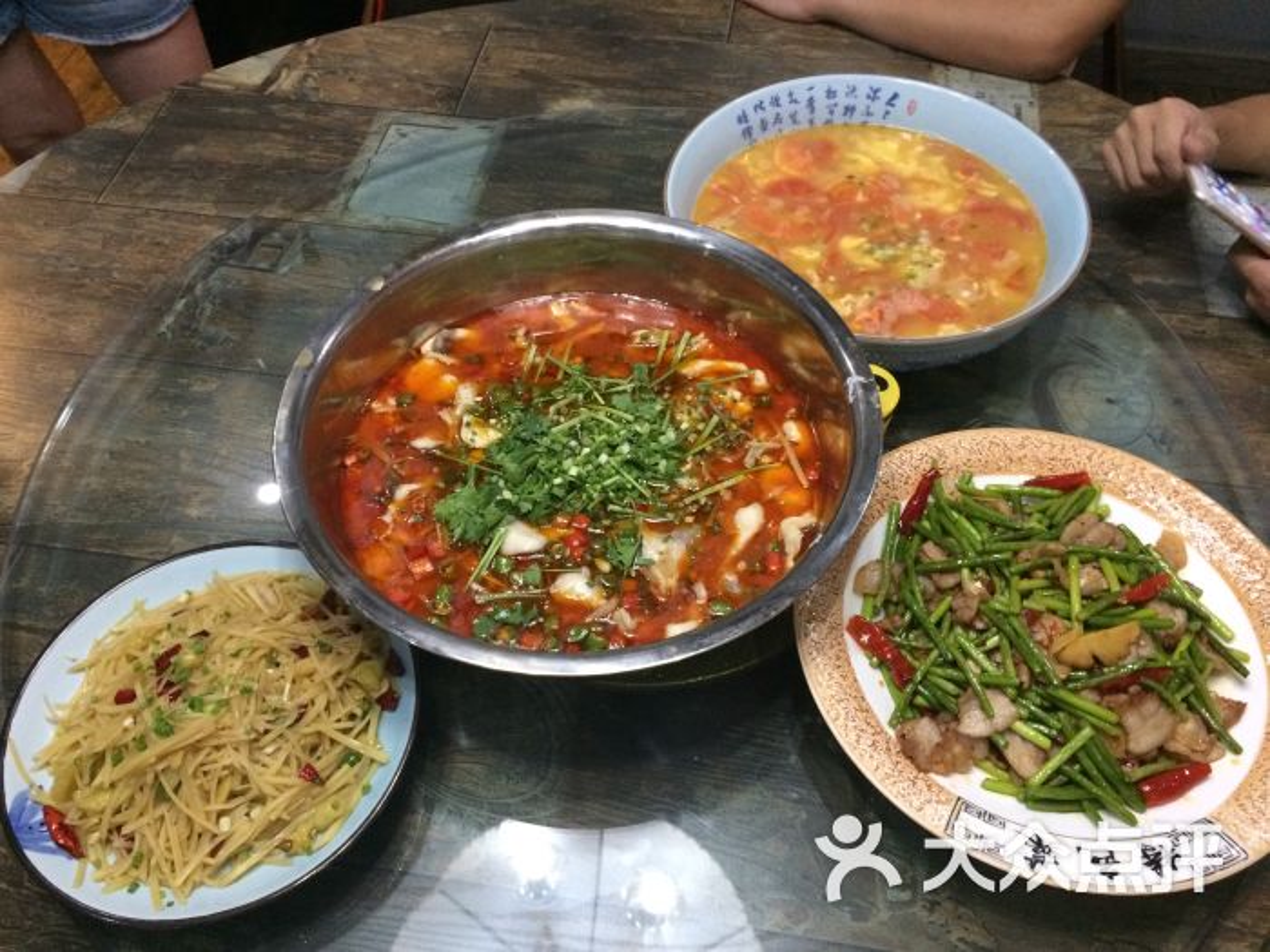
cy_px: 476
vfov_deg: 48.2
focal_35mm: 29
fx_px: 1064
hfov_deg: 61.7
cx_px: 635
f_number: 2.2
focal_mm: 4.15
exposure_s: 1/25
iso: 320
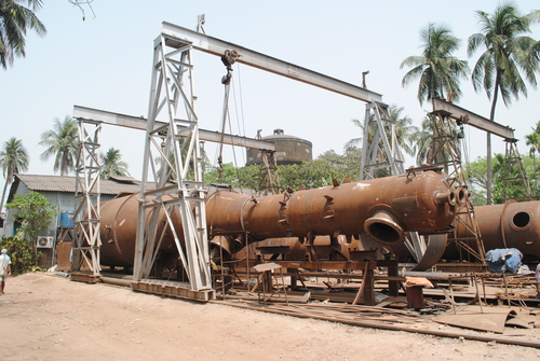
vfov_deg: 48.1
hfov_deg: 67.3
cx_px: 270
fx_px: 406
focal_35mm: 27
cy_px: 180
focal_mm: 18
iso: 100
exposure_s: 1/100
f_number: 9
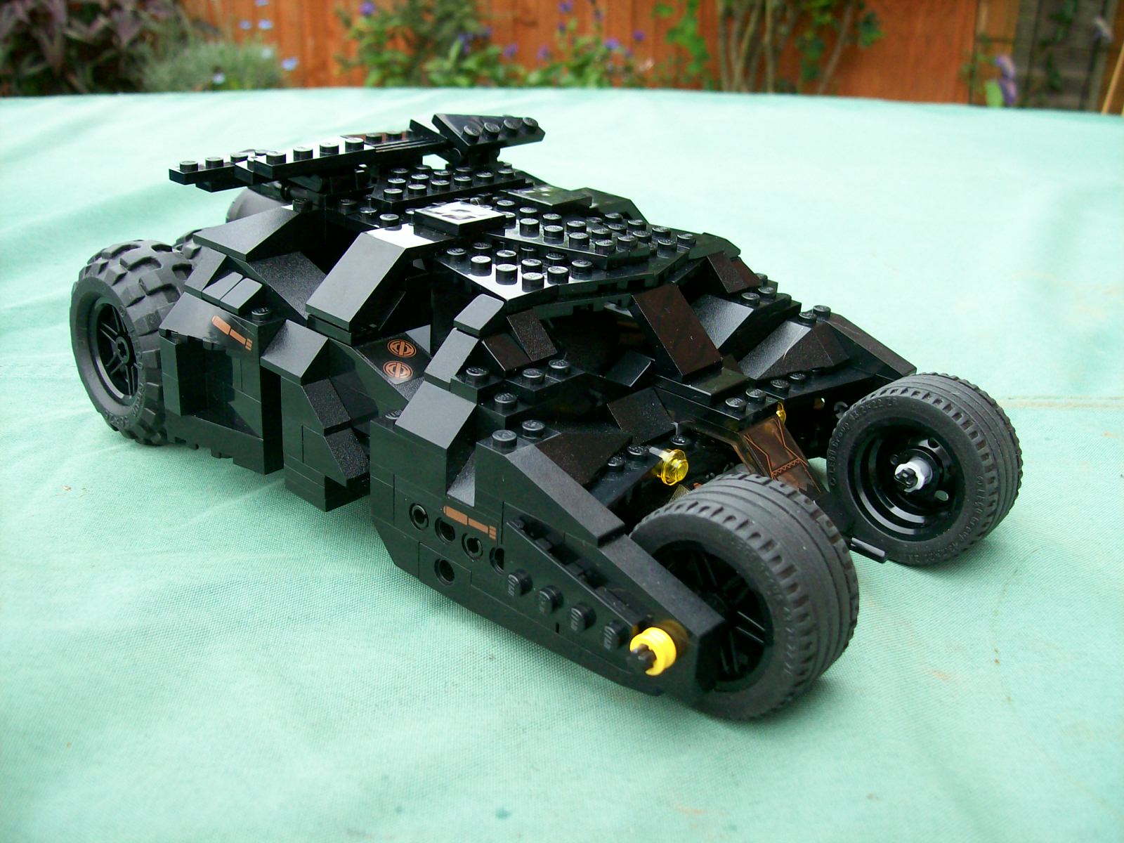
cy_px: 422
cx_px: 562
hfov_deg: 51.4
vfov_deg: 39.7
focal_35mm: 36
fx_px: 1169
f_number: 2.7
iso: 80
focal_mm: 6
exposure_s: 1/43.1
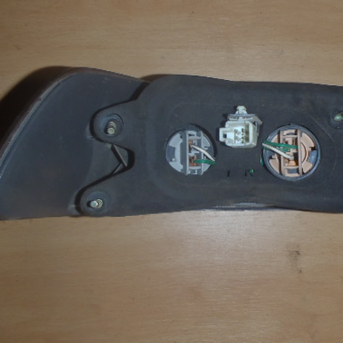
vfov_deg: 40.8
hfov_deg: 40.7
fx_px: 460
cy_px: 148
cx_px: 208
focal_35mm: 41
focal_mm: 5
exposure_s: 1/30
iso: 100
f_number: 3.9
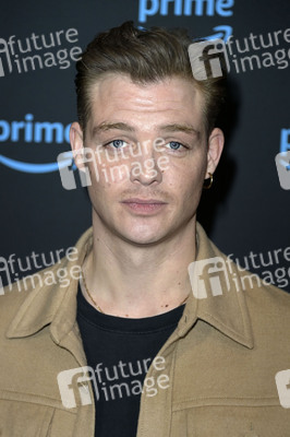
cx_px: 145
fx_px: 1634
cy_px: 218
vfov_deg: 15.2
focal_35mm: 135
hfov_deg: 10.1
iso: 800
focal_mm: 135
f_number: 5.6
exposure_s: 1/250
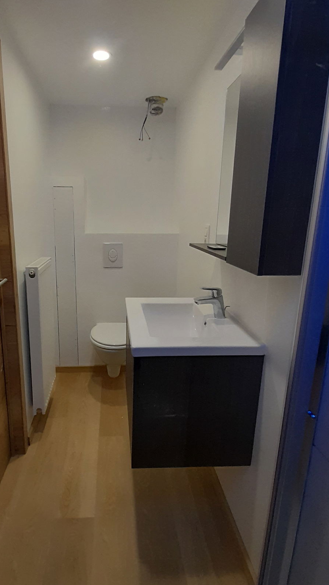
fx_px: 295
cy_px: 284
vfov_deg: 89.5
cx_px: 132
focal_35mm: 19
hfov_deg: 57.9
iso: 200
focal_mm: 1.42
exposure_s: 1/50
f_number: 2.2
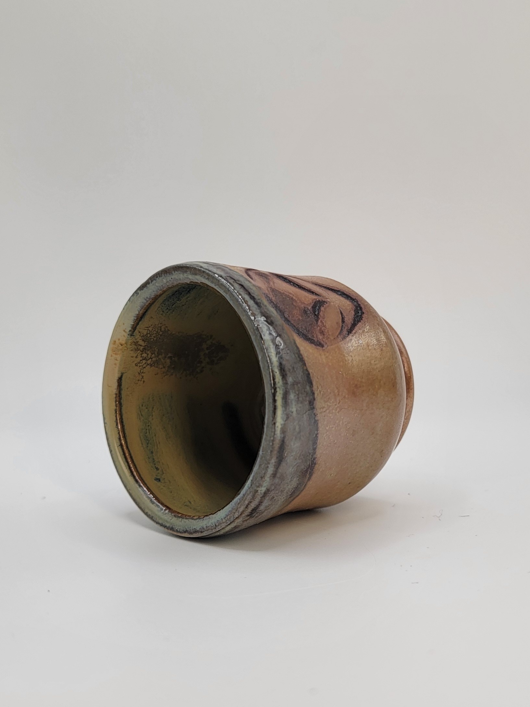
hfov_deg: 56.8
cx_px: 265
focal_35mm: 24
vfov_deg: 71.6
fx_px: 490
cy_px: 354
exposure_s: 1/244
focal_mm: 6.7
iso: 16
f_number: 1.8
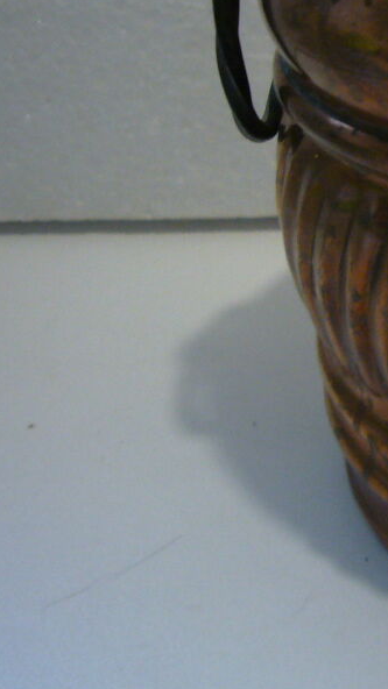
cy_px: 254
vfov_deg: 31.7
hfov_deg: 16.1
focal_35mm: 66
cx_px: 648
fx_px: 1207
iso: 160
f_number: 2.8
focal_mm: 4.6
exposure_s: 1/15
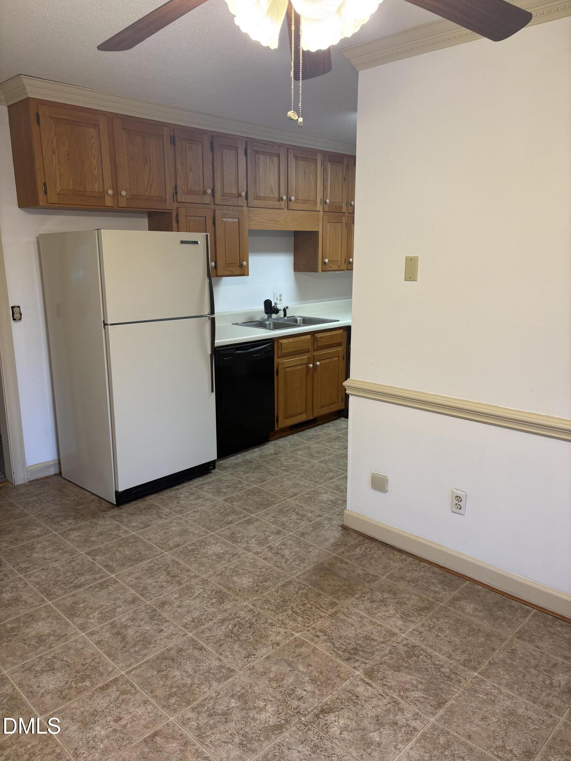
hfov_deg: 53.1
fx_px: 572
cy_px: 380
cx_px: 286
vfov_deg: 67.3
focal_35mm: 26
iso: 64
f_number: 1.6
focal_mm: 5.96
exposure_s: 1/60
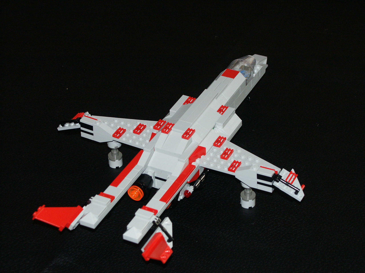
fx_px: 960
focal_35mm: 91
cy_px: 136
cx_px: 182
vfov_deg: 16.2
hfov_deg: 21.5
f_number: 3.5
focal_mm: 22.61
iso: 200
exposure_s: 1/90
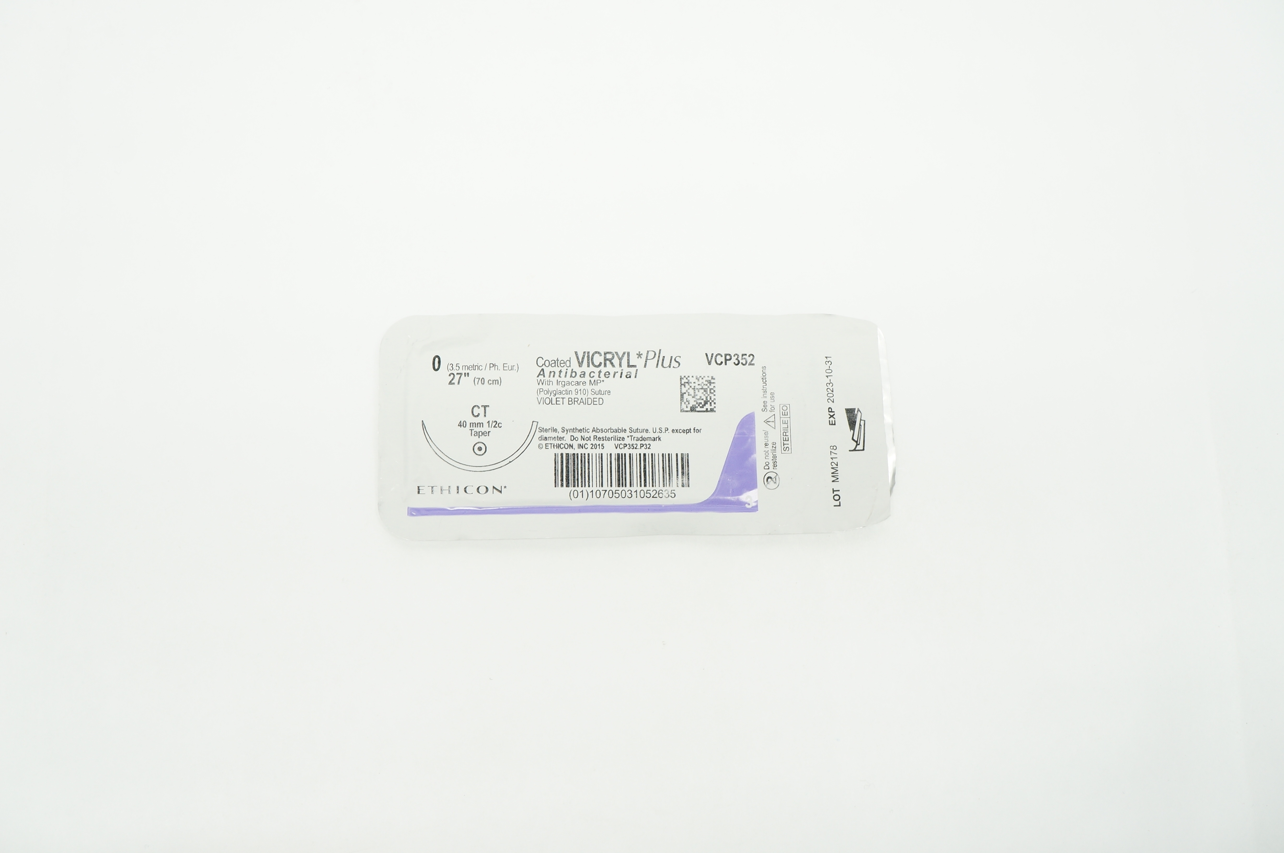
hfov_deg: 67.4
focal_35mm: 27
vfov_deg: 47.8
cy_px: 426
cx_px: 642
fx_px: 962
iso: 400
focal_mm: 18
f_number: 7.1
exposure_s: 1/40
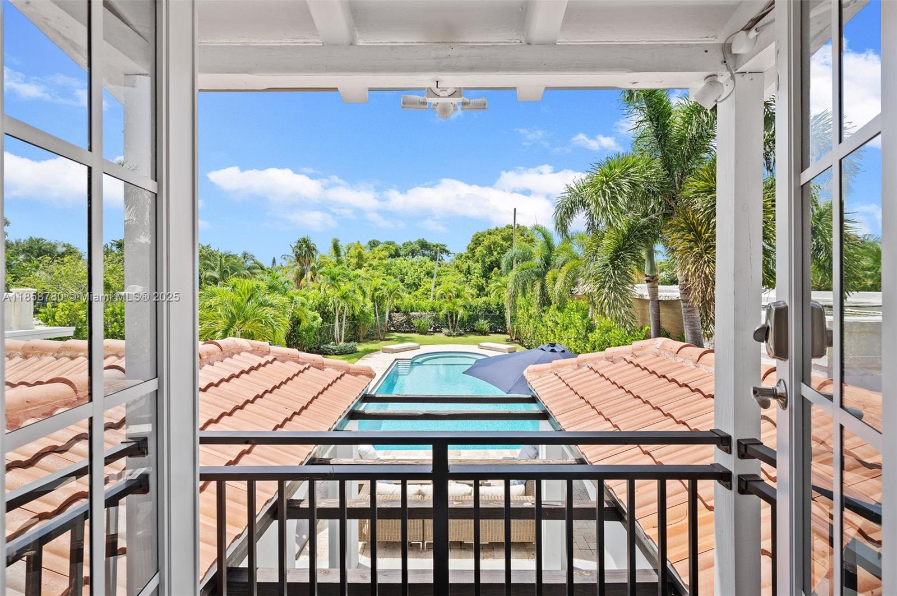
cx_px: 448
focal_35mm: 15
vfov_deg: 77.2
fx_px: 373
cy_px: 298
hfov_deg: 100.5
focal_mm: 15
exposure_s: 1/400
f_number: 8
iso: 200
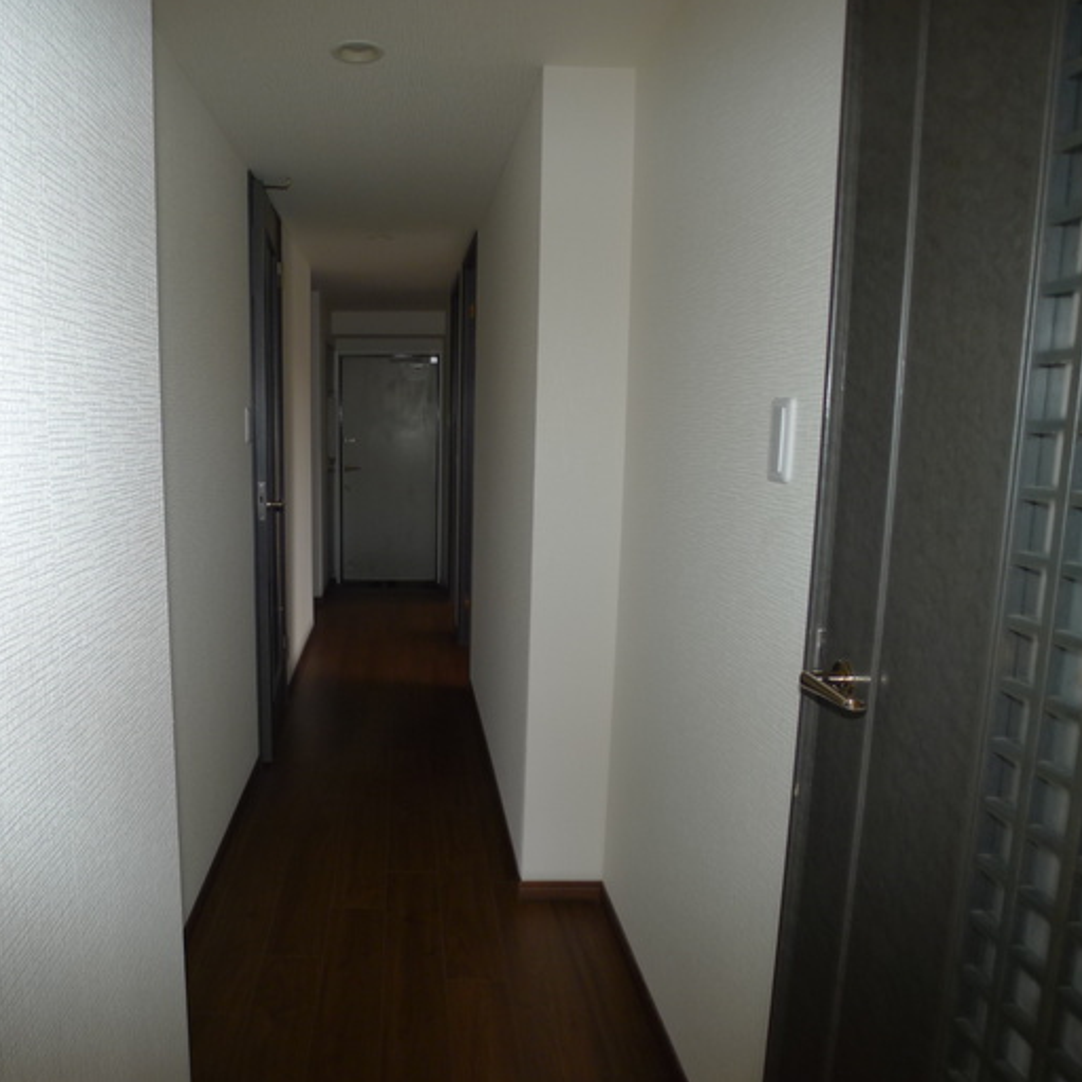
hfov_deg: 54.8
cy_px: 546
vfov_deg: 55.6
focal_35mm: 29
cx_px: 391
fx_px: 1026
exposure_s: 1/2
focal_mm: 5.1
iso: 100
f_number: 2
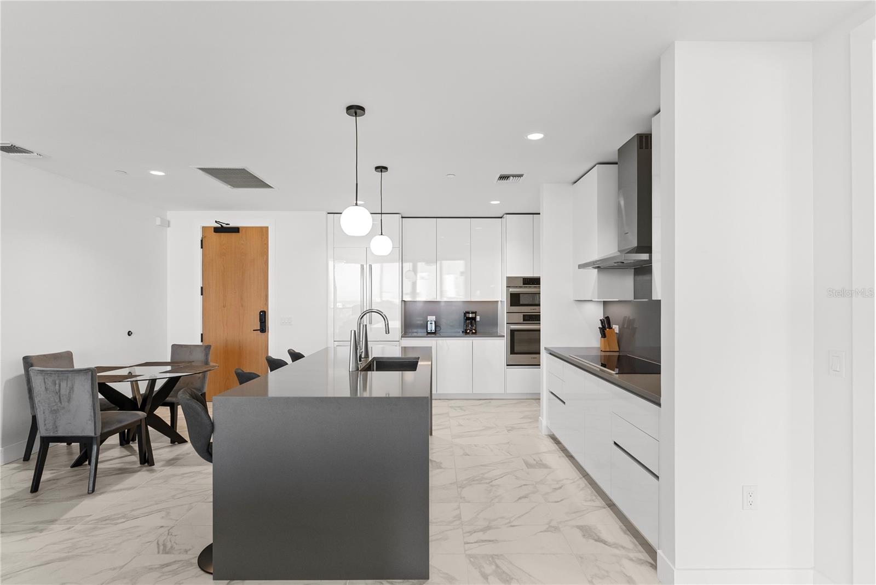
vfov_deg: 67.4
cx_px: 438
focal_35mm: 18
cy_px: 292
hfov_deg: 90.0
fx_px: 438
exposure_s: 1/5
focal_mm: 18
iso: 400
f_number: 9
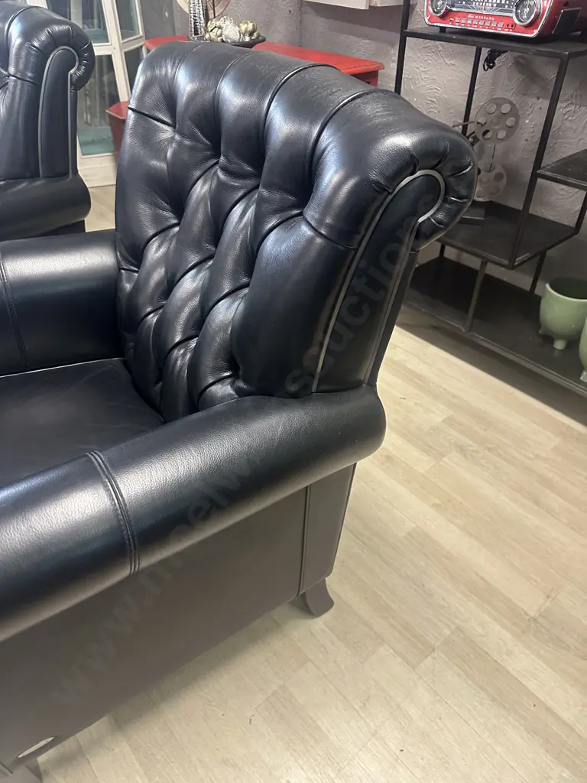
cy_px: 392
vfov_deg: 71.6
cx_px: 294
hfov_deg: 56.8
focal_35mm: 24
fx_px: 543
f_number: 1.78
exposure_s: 1/50
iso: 320
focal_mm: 6.86
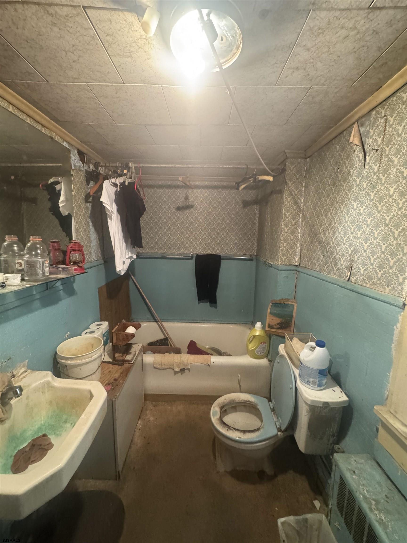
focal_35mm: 14
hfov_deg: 85.7
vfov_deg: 102.1
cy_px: 272
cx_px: 204
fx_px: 219
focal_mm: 2.22
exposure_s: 1/60
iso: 800
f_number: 2.2
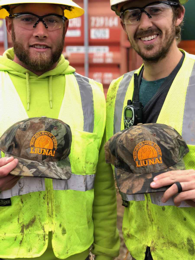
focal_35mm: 52
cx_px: 98
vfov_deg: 36.8
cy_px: 130
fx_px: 391
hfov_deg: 28.0
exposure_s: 1/60
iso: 25
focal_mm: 6
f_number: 2.4
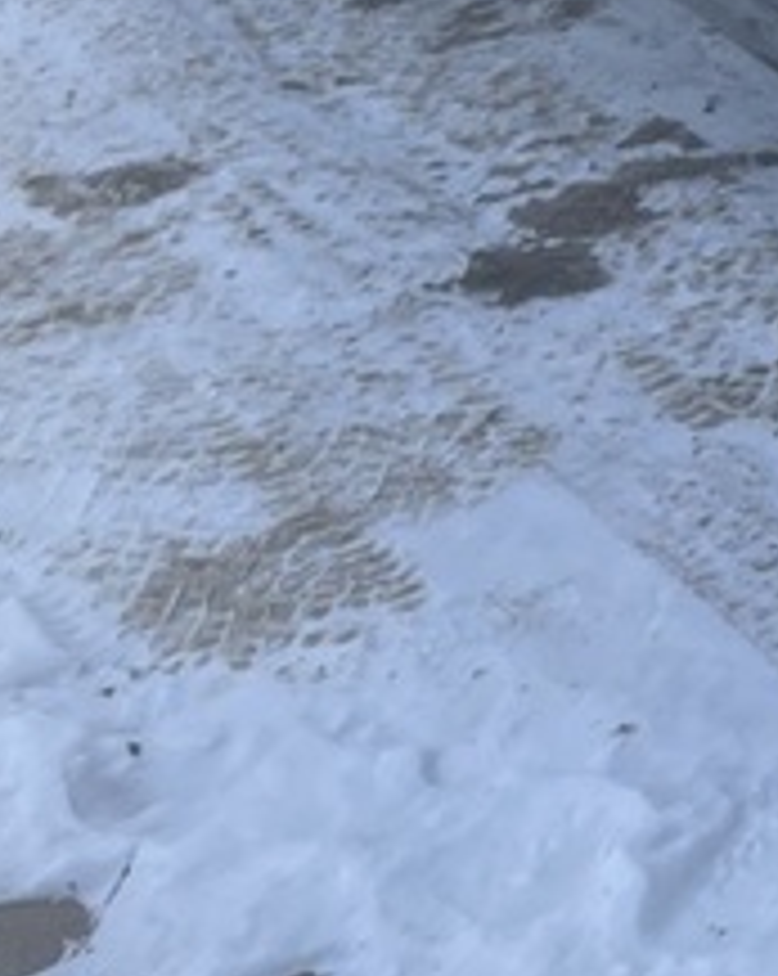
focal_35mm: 120
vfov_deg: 15.3
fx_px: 3461
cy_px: -288
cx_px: 2060
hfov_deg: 10.4
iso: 32
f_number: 1.6
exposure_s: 1/754
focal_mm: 4.2
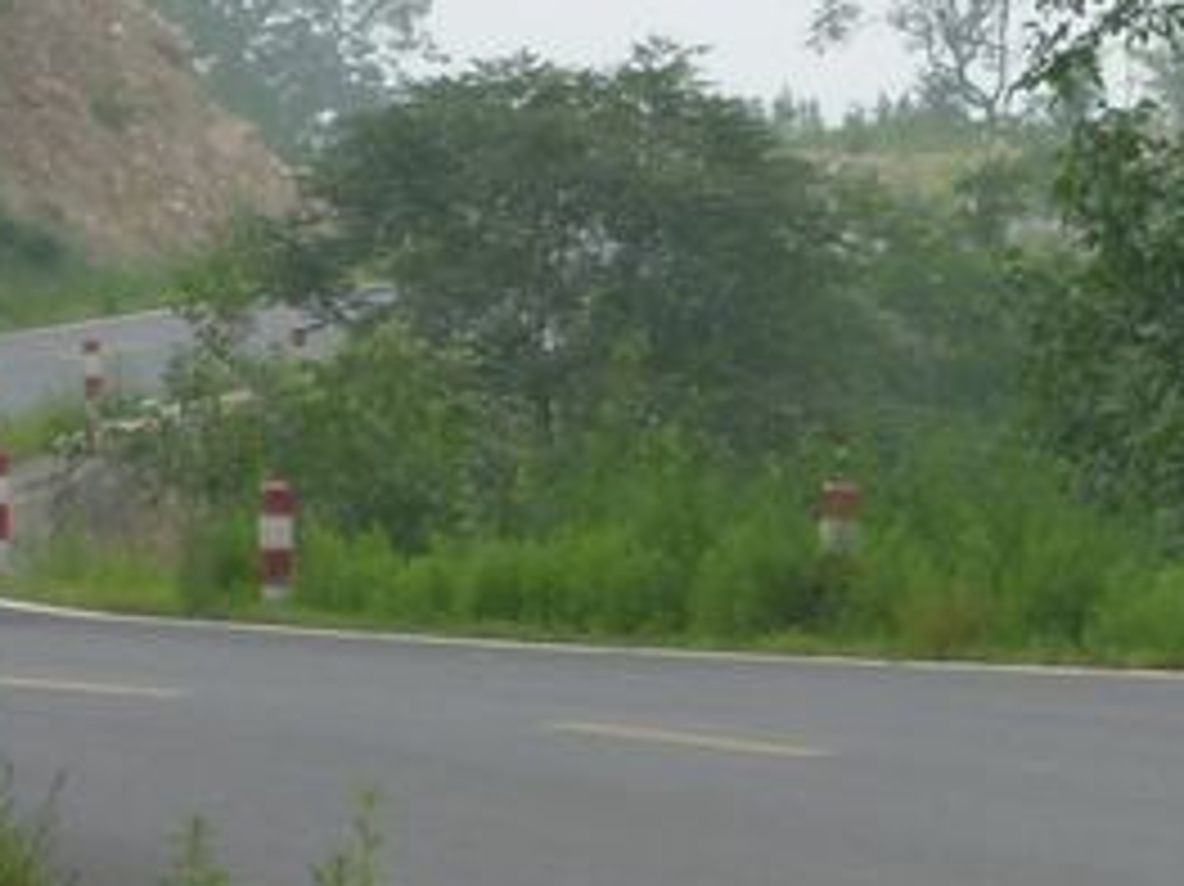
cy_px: 504
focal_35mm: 307
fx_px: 10496
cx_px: 1814
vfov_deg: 4.8
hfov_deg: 6.4
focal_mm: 11.2
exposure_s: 1/200
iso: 100
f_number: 4.7
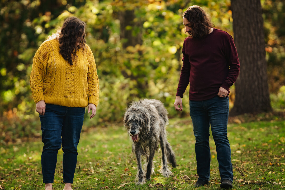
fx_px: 1068
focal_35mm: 135
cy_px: 95
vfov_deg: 10.1
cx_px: 142
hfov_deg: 15.2
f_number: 1.8
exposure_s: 1/800
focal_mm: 135
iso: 250
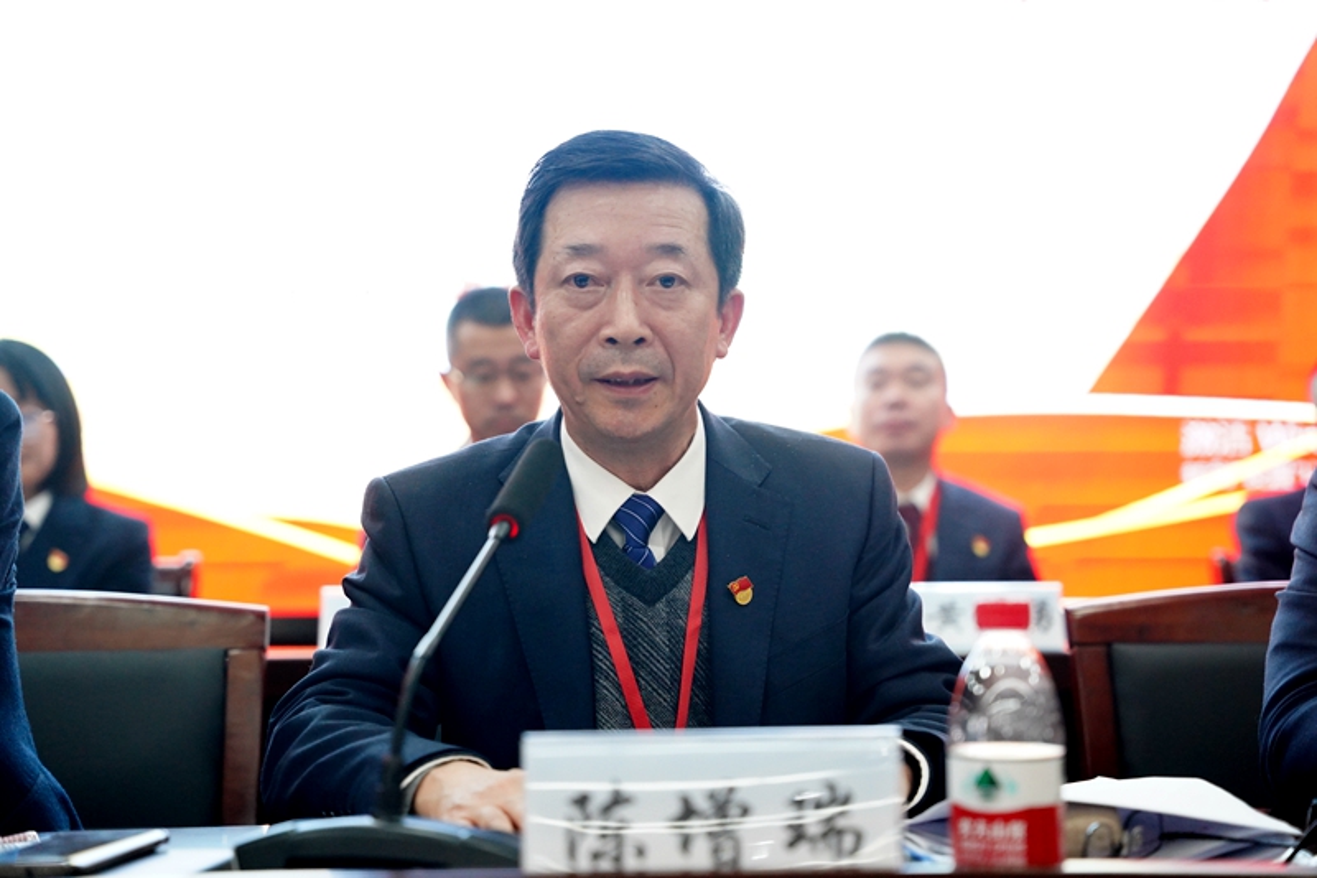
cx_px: 658
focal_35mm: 70
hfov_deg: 28.8
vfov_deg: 19.4
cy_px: 439
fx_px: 2560
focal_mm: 70
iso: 5000
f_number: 2.8
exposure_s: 1/320
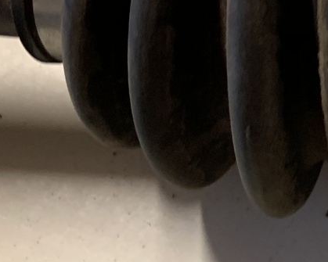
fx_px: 941
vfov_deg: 15.7
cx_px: 548
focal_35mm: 97
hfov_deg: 17.1
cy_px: 25
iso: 250
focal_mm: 4.25
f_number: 1.8
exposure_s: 1/33
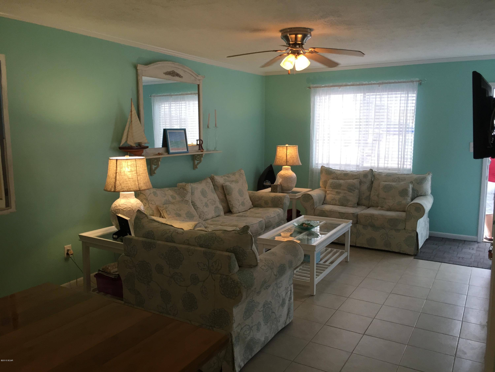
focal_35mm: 29
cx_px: 248
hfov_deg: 61.7
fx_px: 415
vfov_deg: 48.2
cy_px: 186
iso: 32
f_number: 2.2
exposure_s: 1/40
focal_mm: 4.15
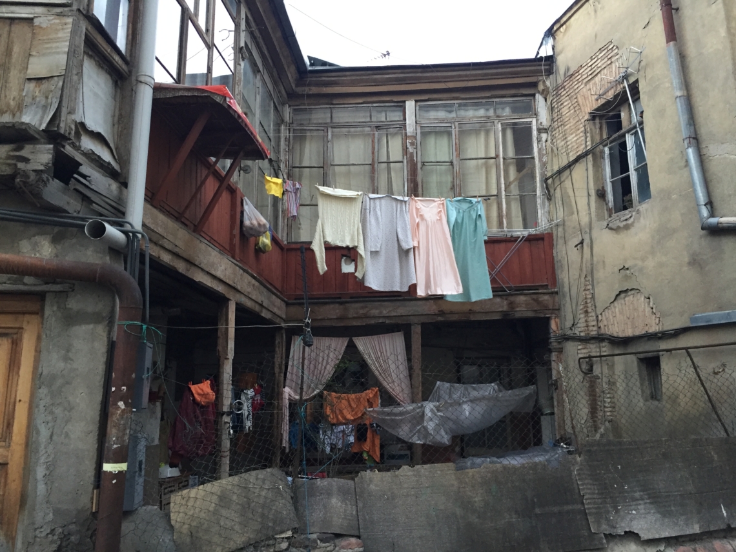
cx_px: 368
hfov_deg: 61.7
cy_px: 276
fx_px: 617
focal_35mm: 29
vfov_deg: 48.2
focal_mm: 4.15
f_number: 2.2
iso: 160
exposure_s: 1/33
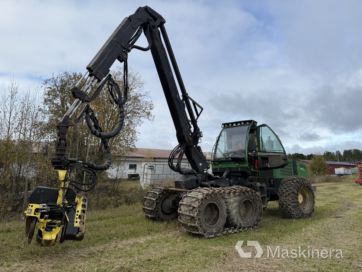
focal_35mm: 24
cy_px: 136
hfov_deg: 71.6
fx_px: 251
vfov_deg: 56.8
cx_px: 181
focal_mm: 6.76
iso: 80
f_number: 1.78
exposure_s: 1/2801
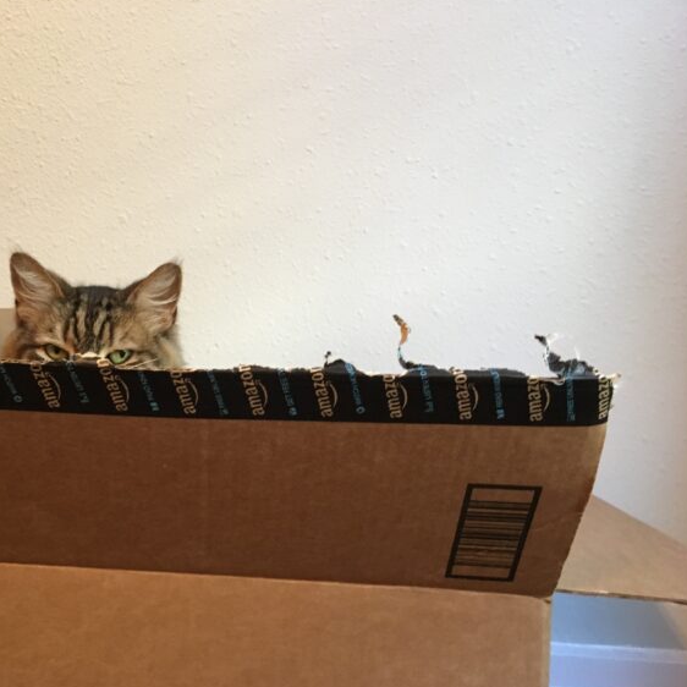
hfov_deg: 46.5
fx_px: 786
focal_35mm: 35
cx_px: 233
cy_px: 344
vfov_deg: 47.2
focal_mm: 4.15
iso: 200
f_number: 2.2
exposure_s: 1/24
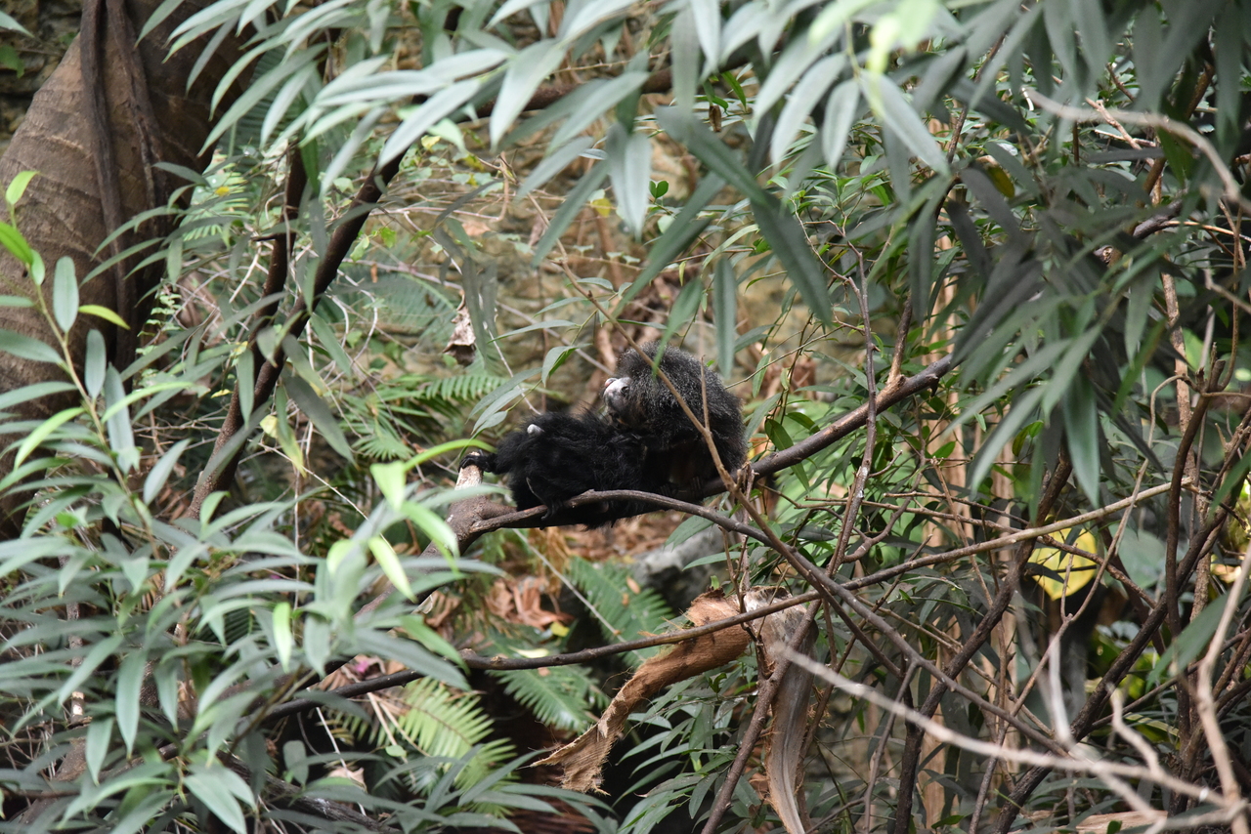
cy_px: 417
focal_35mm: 120
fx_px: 4171
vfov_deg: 11.4
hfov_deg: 17.1
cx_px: 626
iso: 5000
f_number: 4
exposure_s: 1/250
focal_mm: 120
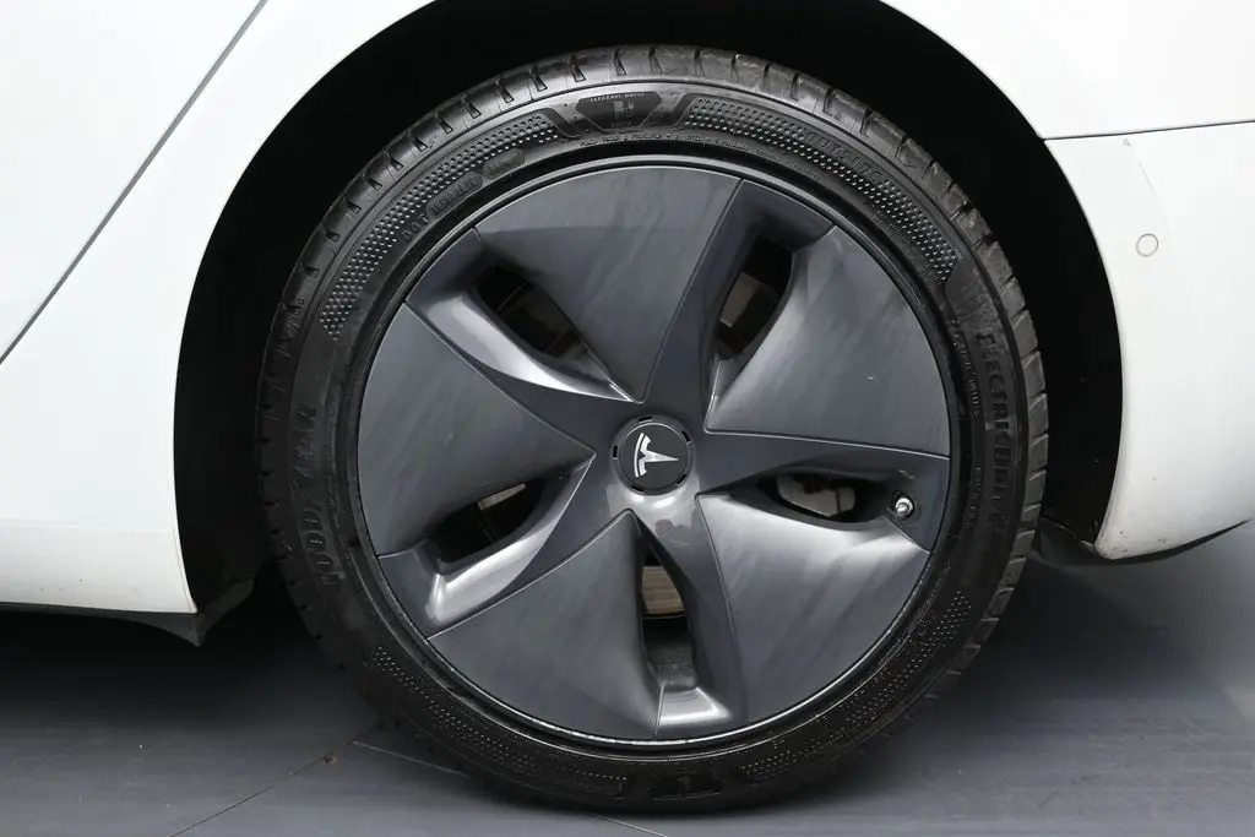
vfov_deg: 35.5
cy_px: 418
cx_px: 628
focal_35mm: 38
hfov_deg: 51.3
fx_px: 1307
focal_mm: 25
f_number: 4.2
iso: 640
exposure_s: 1/125
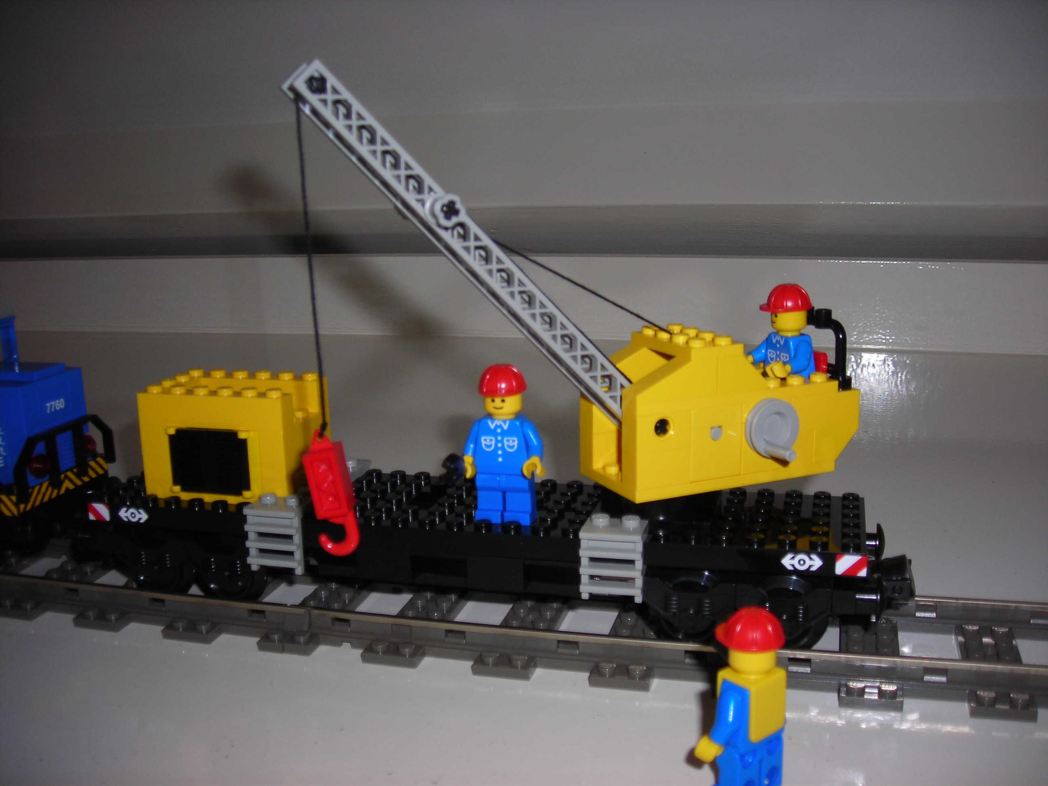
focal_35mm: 38
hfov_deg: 49.0
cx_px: 524
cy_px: 393
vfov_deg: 37.7
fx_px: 1150
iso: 50
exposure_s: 1/60.1
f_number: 3.2
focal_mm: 6.3
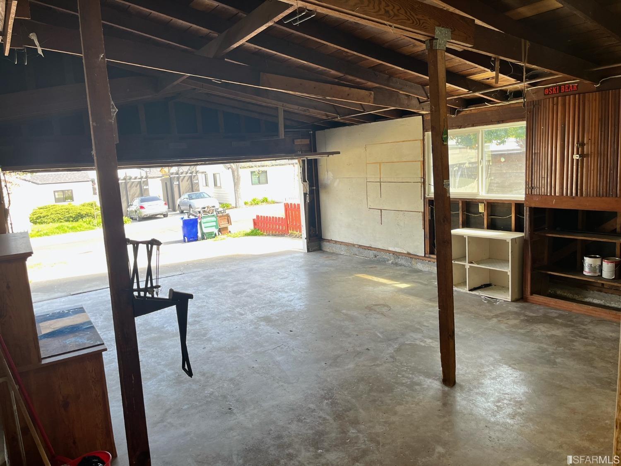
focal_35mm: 26
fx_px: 466
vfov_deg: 53.1
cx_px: 310
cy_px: 233
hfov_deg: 67.3
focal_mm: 5.1
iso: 100
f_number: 1.6
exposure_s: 1/120
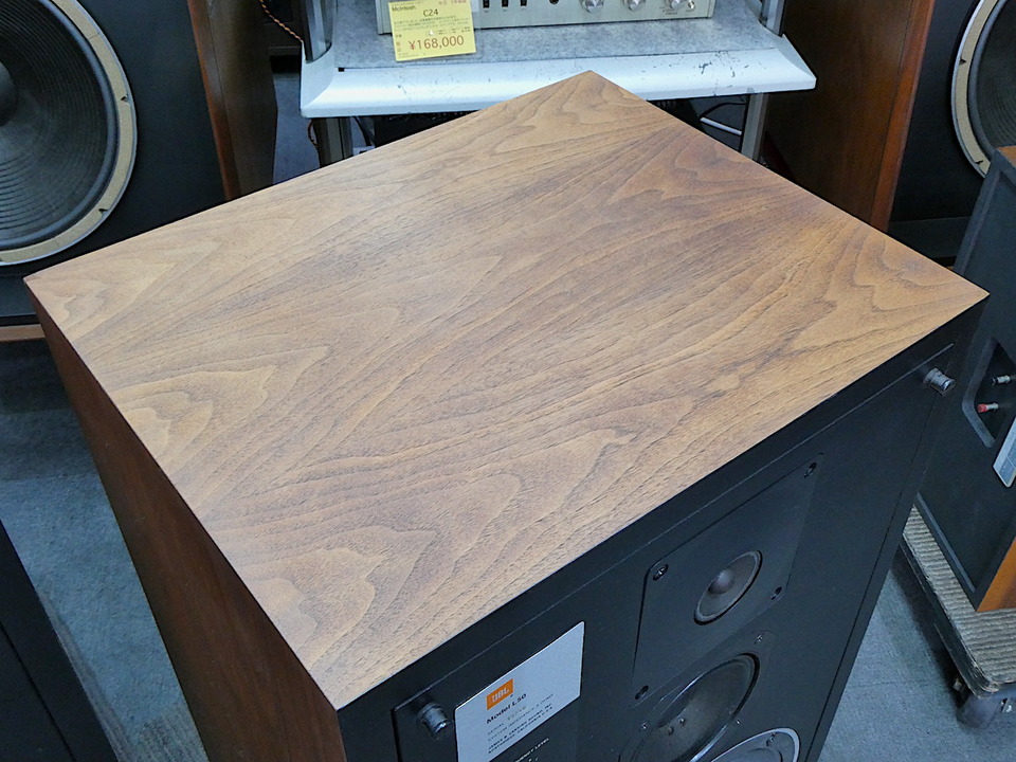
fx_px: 1027
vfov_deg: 40.7
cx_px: 508
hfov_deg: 52.6
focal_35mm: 35
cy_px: 381
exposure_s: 1/4
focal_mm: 6.3
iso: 400
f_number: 6.3
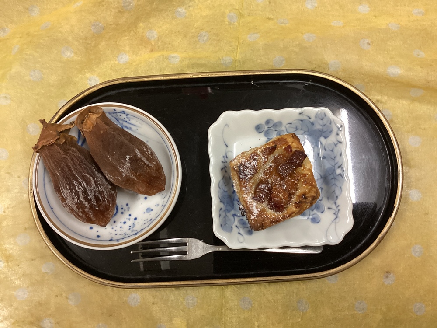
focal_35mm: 31
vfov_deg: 45.4
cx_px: 218
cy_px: 164
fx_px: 391
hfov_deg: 58.4
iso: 250
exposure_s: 1/50
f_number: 2.4
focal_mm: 3.3
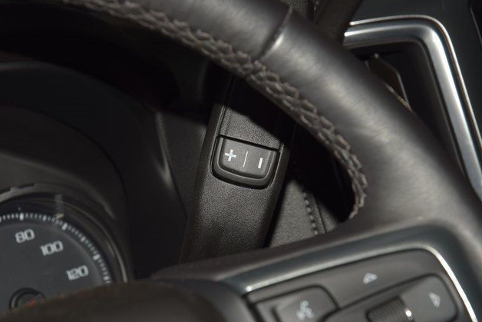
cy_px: 161
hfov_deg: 19.1
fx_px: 1433
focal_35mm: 107
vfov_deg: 12.8
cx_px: 237
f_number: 8
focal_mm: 70
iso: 100
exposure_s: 1/125
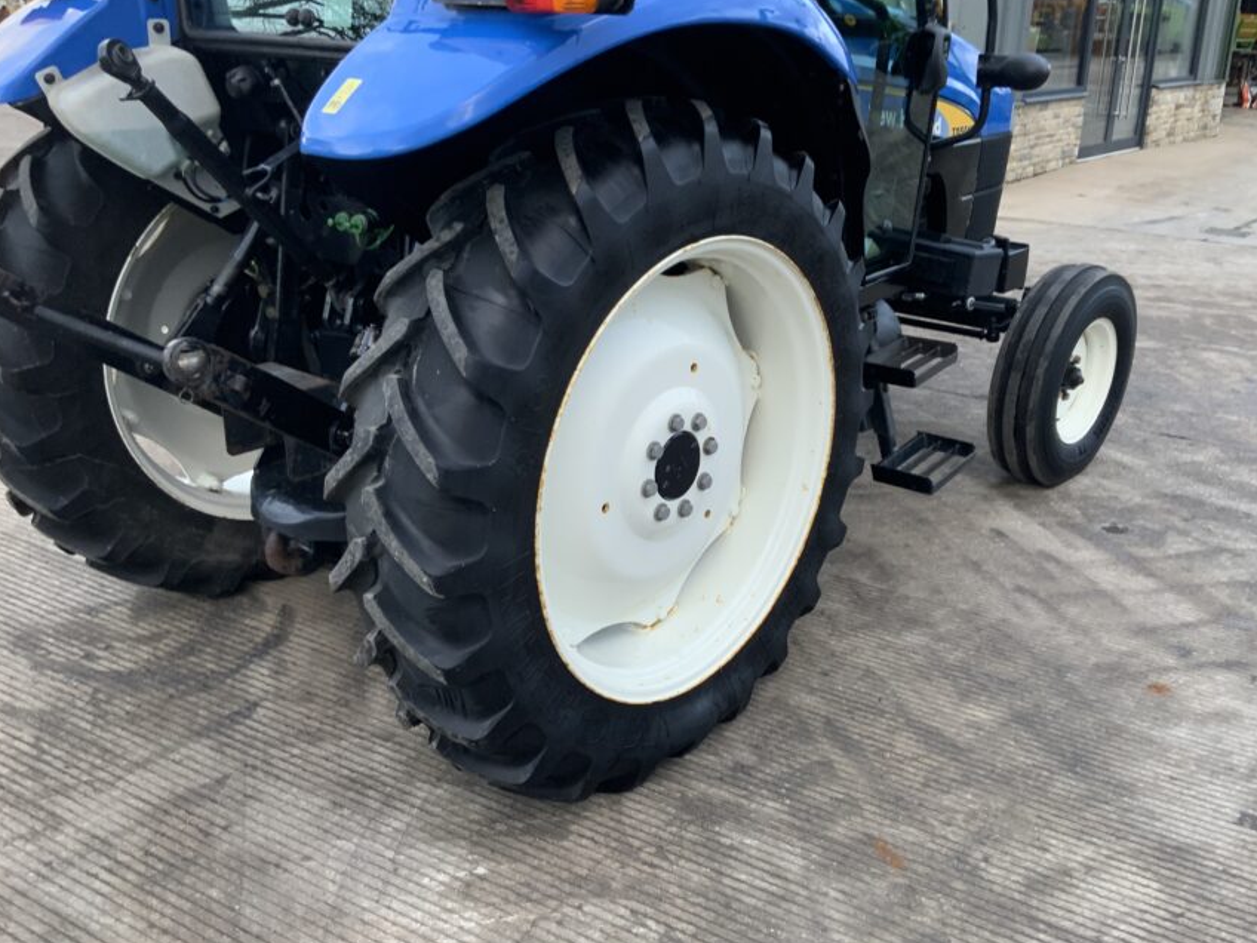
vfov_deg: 40.7
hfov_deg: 52.5
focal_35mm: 35
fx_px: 1271
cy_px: 464
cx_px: 703
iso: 40
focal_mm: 3
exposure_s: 1/122
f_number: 1.8
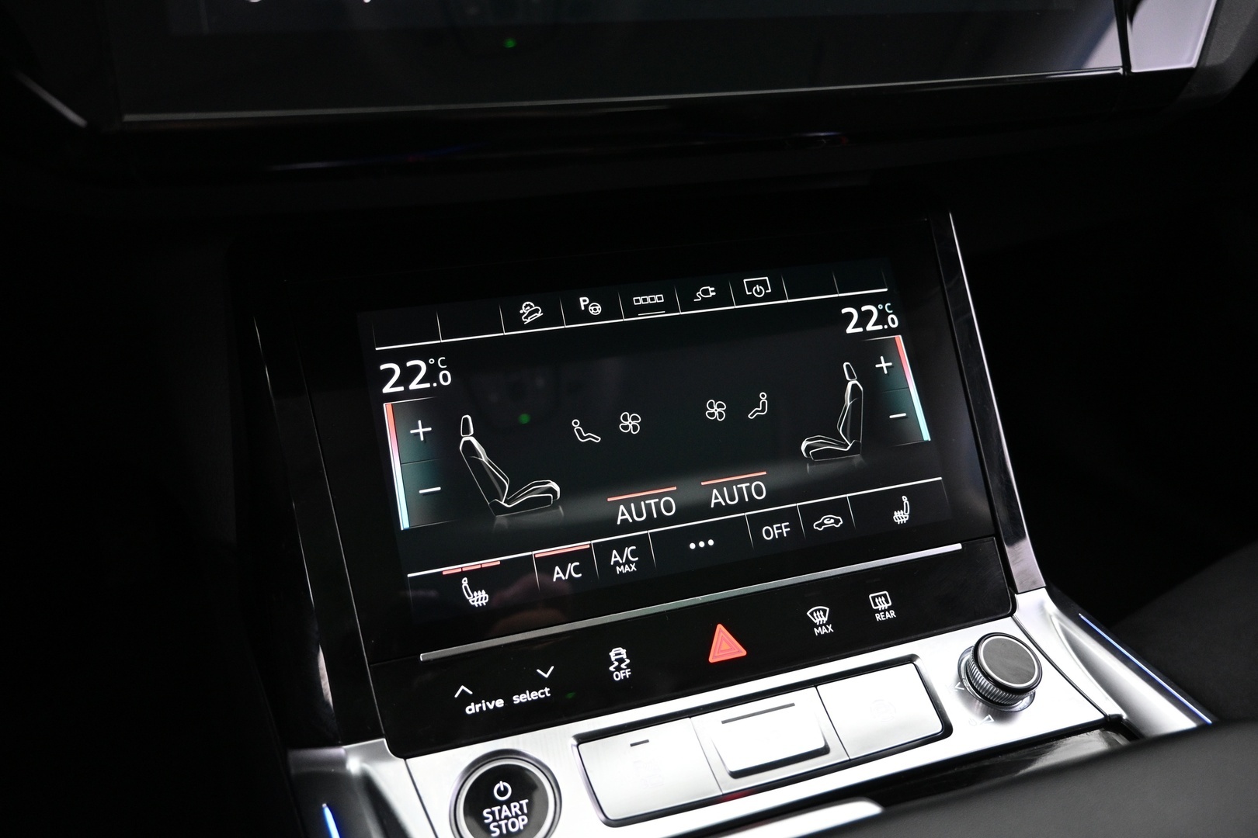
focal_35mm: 24
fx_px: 839
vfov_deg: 53.1
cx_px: 629
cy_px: 419
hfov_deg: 73.7
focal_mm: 16
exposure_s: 1/15
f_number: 3.5
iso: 1600
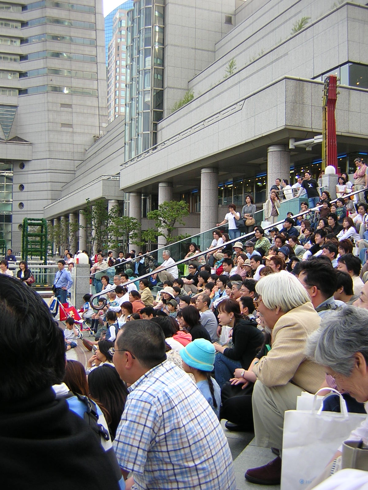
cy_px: 245
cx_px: 184
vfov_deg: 51.4
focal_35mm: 36
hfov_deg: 39.7
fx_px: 510
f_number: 2.6
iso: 100
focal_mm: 4.7
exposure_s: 1/157
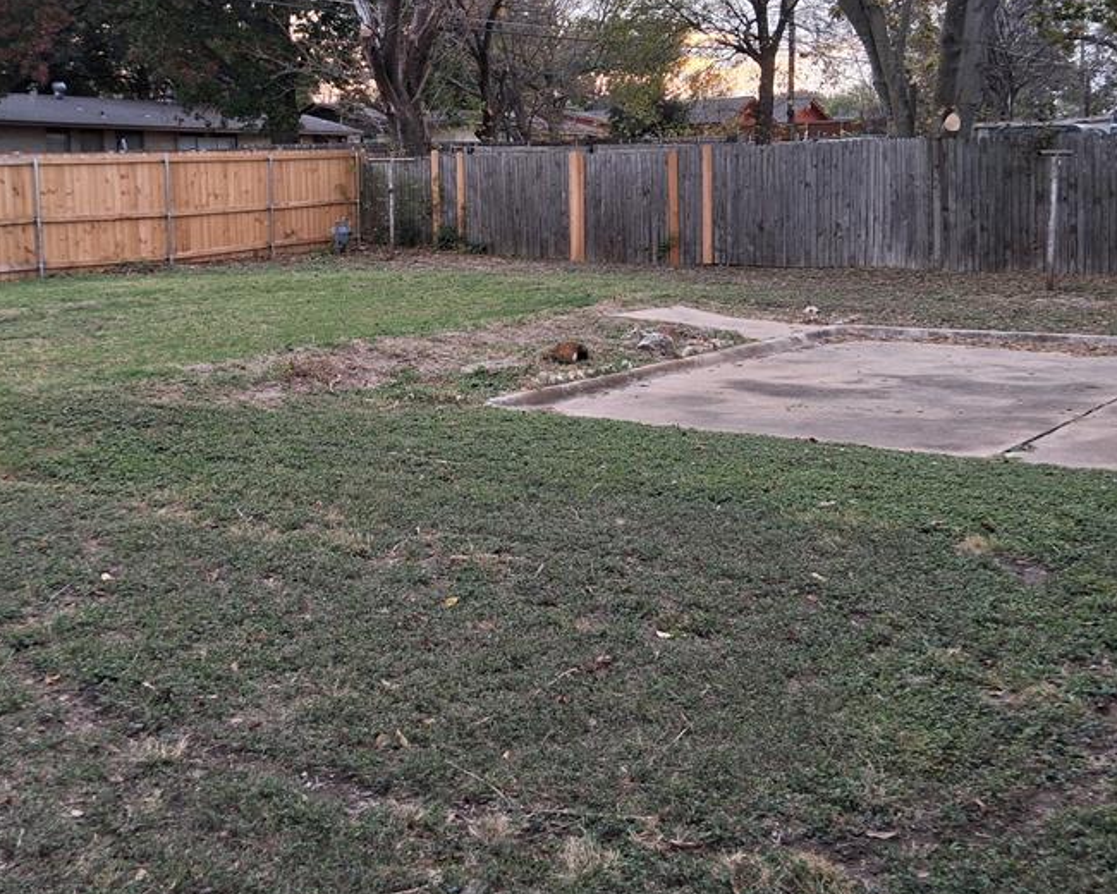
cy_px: 282
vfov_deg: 36.9
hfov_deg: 45.1
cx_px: 376
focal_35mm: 40
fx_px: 1322
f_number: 1.8
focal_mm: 3.98
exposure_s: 1/100
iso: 40
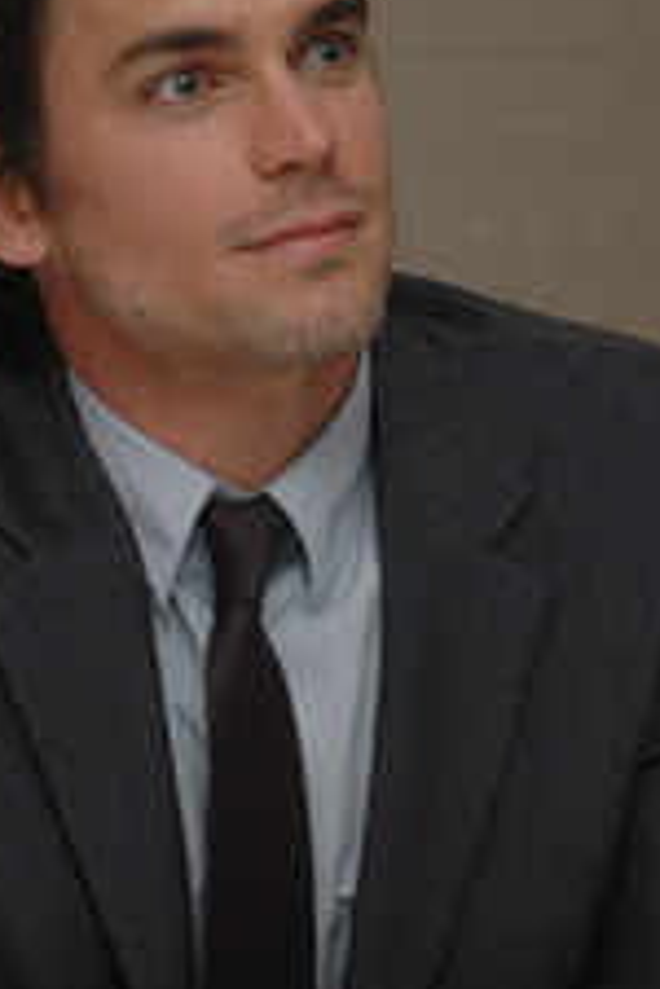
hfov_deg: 6.4
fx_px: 5857
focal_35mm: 213
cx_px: 378
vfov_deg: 9.7
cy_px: 527
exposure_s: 1/160
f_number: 14
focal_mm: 80
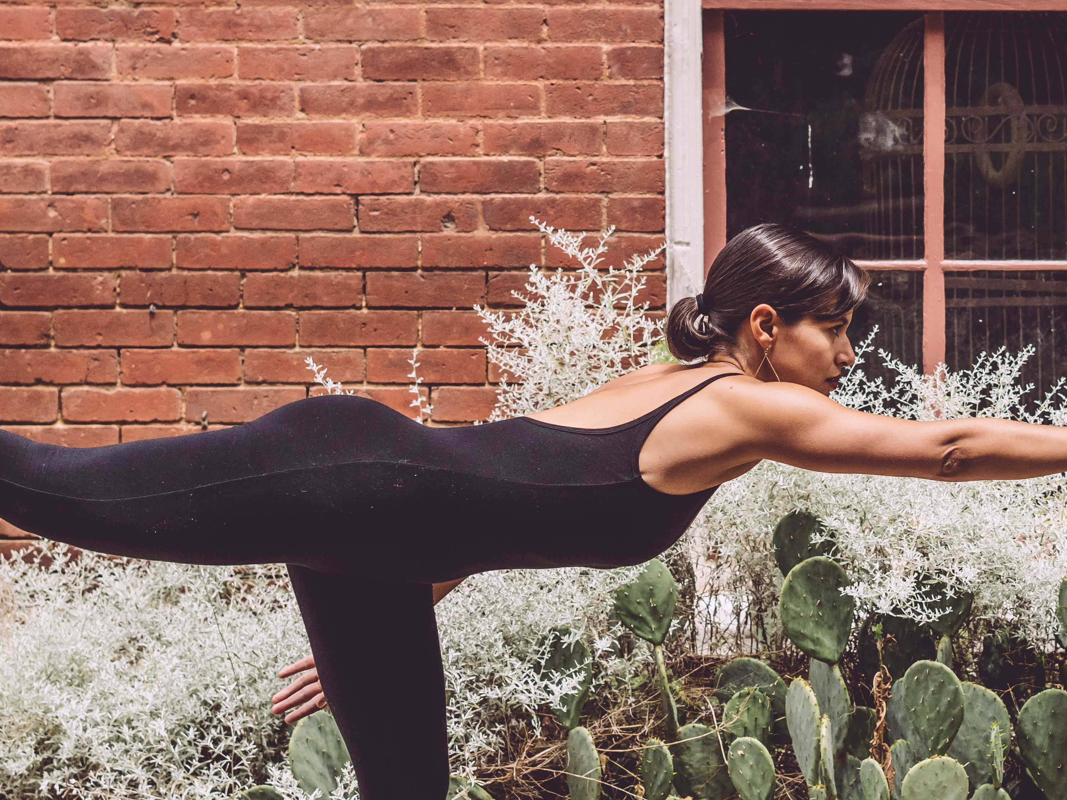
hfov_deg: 15.3
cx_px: 902
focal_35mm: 128
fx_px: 3945
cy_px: 384
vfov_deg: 11.6
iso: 640
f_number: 4
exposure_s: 1/4000
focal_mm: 50
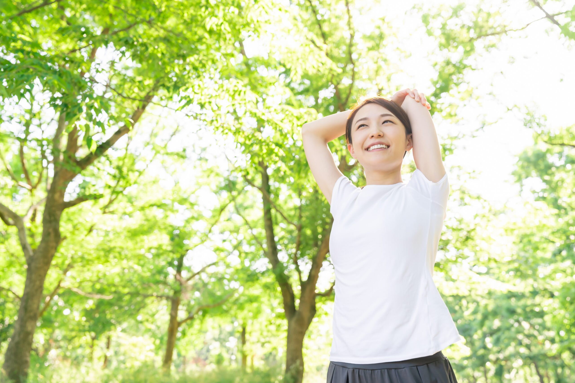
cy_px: 192
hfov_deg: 44.5
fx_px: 703
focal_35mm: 44
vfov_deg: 30.5
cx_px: 288
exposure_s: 1/400
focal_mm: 44
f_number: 4
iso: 200
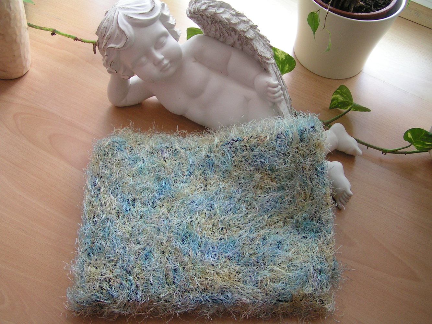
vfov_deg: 37.7
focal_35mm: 38
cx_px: 216
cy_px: 162
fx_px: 474
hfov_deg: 49.0
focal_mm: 5.8
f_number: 2.8
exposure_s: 1/30
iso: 80
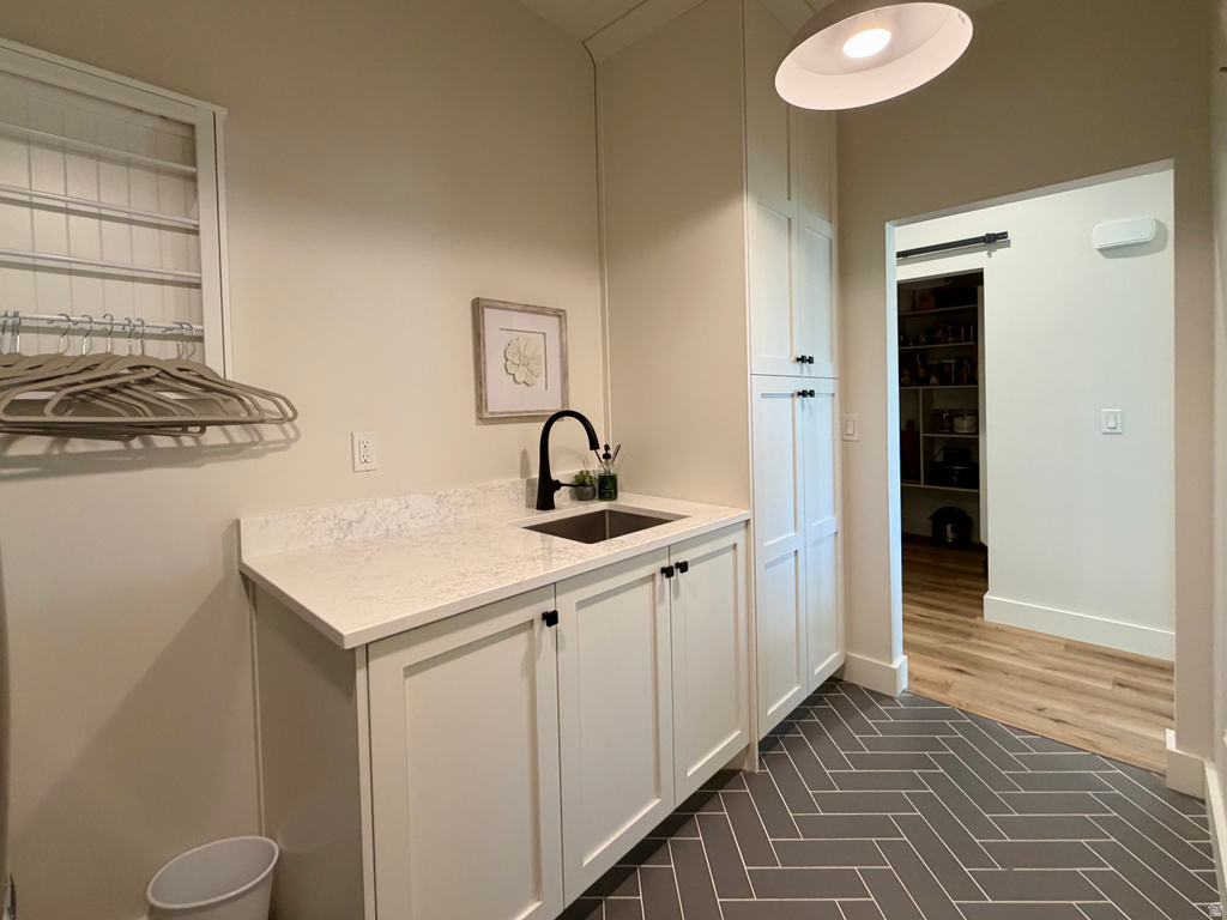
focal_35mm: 14
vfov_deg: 85.7
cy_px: 460
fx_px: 496
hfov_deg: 102.1
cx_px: 614
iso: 200
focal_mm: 2.22
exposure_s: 1/60
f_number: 2.2
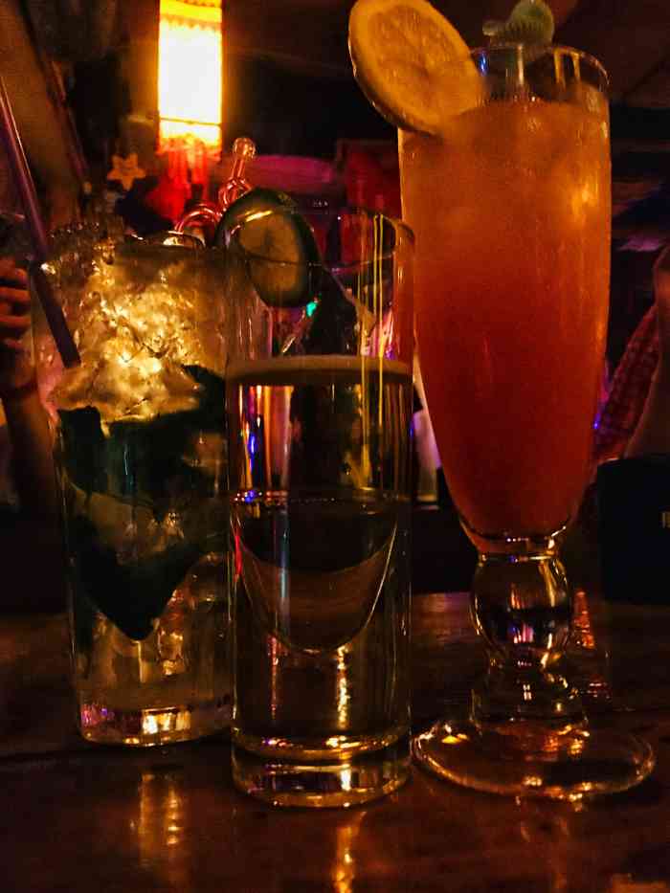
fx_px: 748
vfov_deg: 61.7
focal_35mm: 29
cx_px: 335
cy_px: 446
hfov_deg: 48.2
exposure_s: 1/4
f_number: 2.2
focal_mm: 4.15
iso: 400
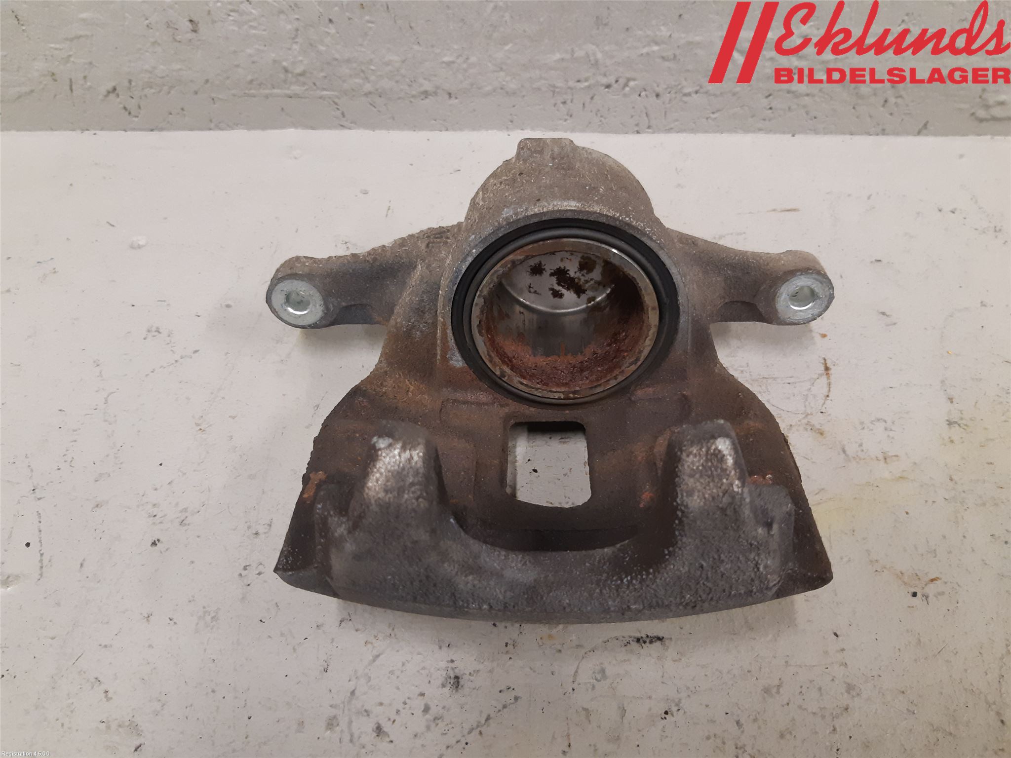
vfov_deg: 53.1
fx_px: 759
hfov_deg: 67.3
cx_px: 506
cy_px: 379
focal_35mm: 26
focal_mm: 3.93
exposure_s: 1/50
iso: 200
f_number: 1.7
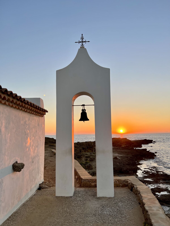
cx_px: 85
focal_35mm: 26
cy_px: 113
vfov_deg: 67.3
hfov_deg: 53.1
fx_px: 170
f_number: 1.5
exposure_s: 1/769
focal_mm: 5.7
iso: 50
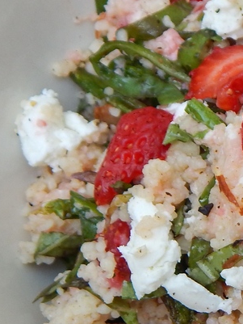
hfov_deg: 14.0
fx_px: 926
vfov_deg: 19.8
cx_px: 371
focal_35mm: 99
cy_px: 187
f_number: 3.2
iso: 125
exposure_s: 1/160
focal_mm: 5.6
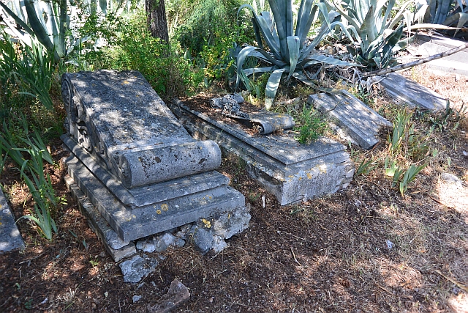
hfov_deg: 67.4
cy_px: 156
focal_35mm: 27
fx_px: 351
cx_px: 234
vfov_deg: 48.0
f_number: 4
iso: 160
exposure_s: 1/250
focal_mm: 10
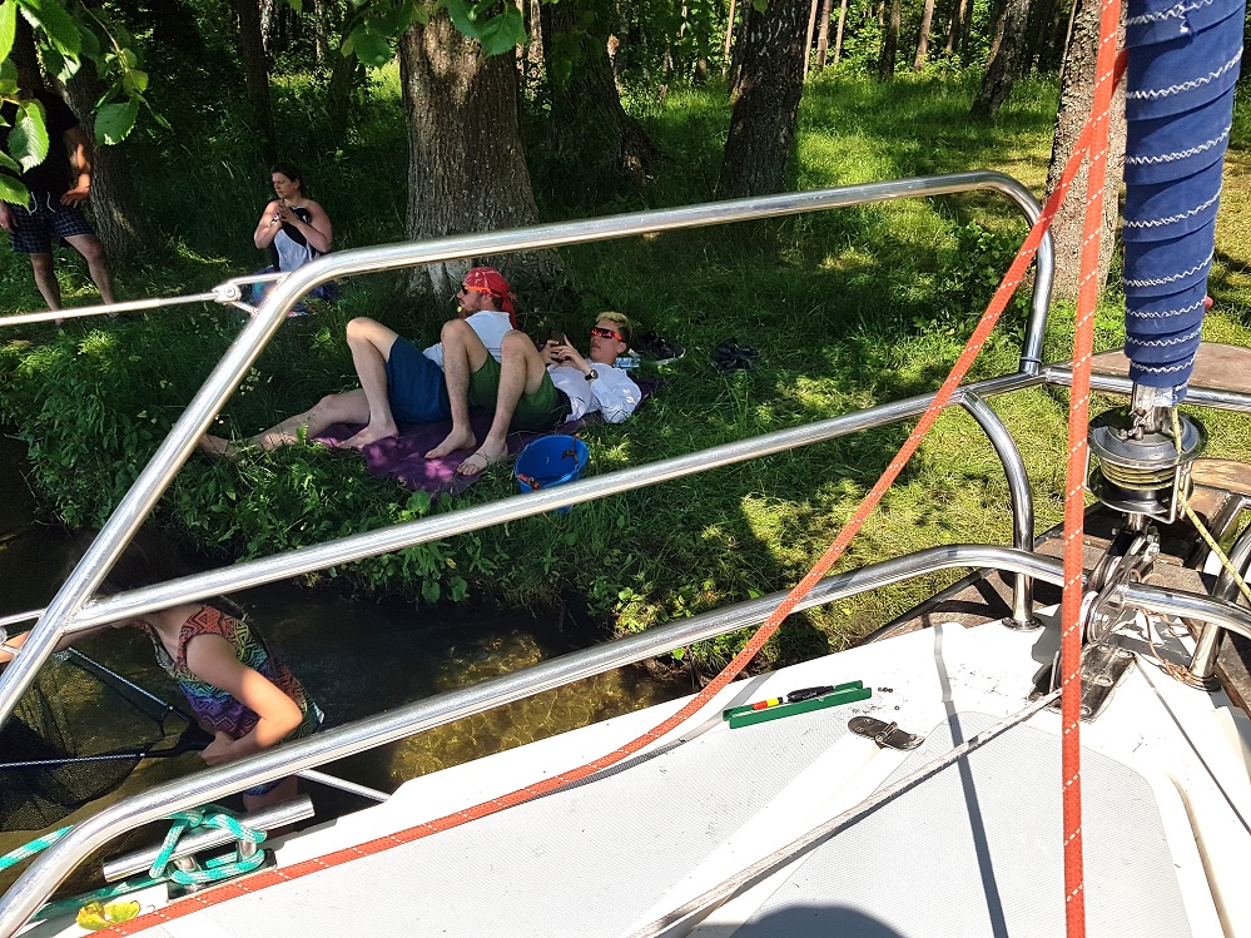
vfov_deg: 53.1
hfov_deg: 67.3
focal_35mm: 26
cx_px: 626
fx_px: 940
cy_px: 469
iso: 50
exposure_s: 1/3584
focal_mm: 4.2
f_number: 1.7
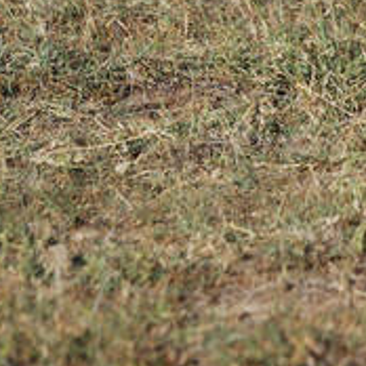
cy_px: -109
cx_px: 587
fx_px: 20228
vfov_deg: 1.0
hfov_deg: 1.0
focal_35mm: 1691
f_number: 5.6
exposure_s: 1/400
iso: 100
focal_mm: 330
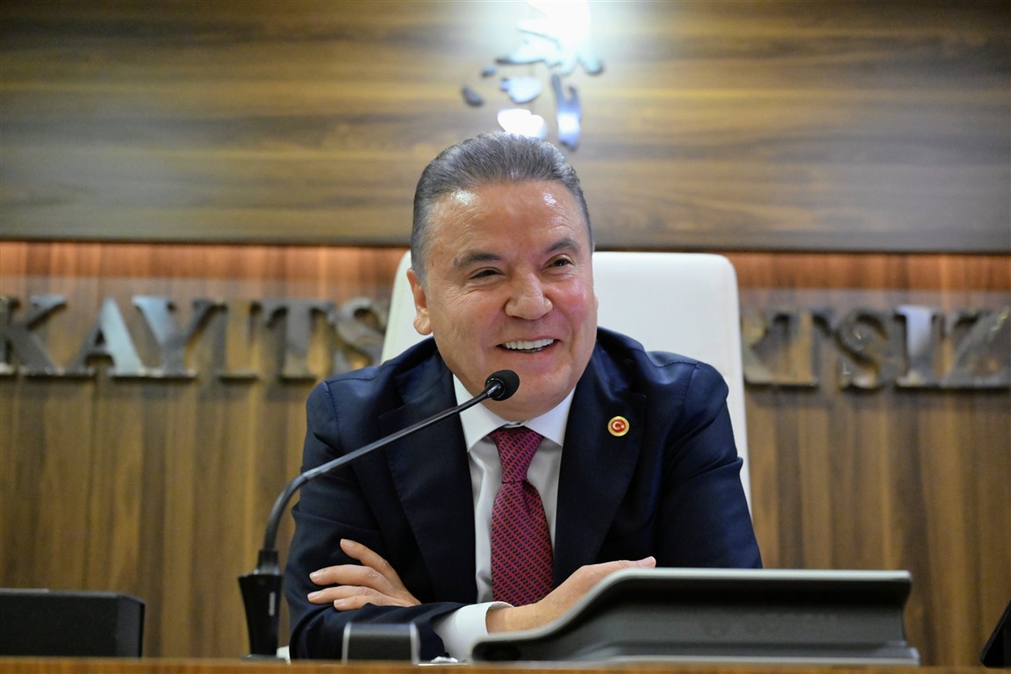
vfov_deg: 19.5
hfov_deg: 28.8
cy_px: 337
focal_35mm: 70
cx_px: 506
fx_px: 1966
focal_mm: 70
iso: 6400
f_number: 4.5
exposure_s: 1/323
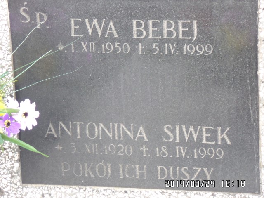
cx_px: 132
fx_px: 1319
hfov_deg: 11.4
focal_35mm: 173
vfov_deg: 8.6
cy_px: 99
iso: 400
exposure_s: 1/60
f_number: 4.5
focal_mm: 30.8
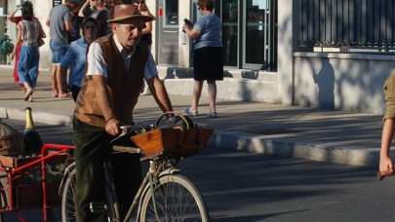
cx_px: 310
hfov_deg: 16.2
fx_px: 1383
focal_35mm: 132
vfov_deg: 9.2
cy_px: 58
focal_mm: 38
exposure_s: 1/250
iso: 100
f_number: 8
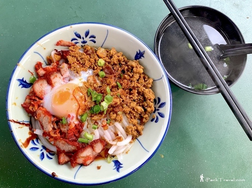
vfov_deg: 53.0
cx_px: 126
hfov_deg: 67.3
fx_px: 189
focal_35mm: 26
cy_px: 94
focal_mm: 4.25
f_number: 1.8
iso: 160
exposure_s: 1/60
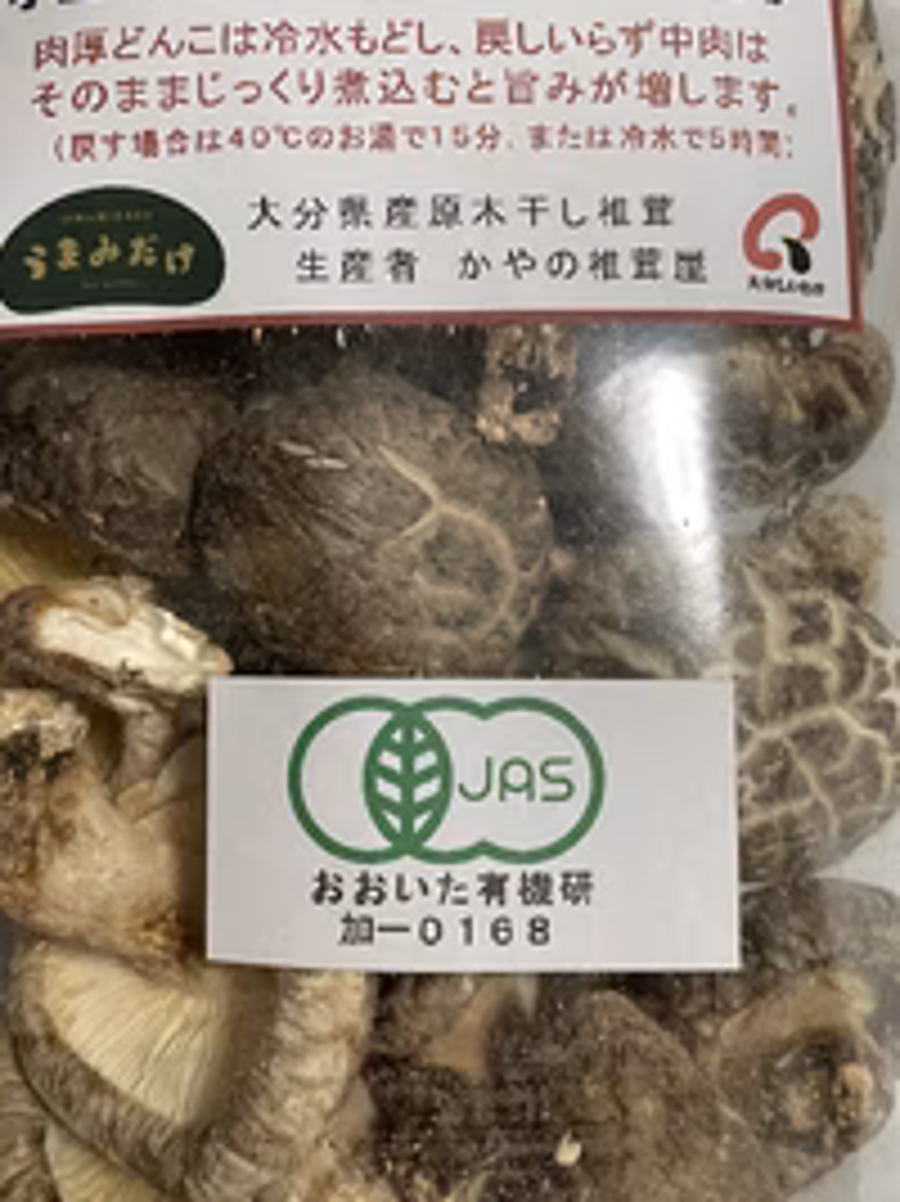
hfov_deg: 36.8
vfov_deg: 47.8
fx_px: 1353
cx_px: 459
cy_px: 531
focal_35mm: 39
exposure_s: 1/50
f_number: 1.6
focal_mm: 4.2
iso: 125
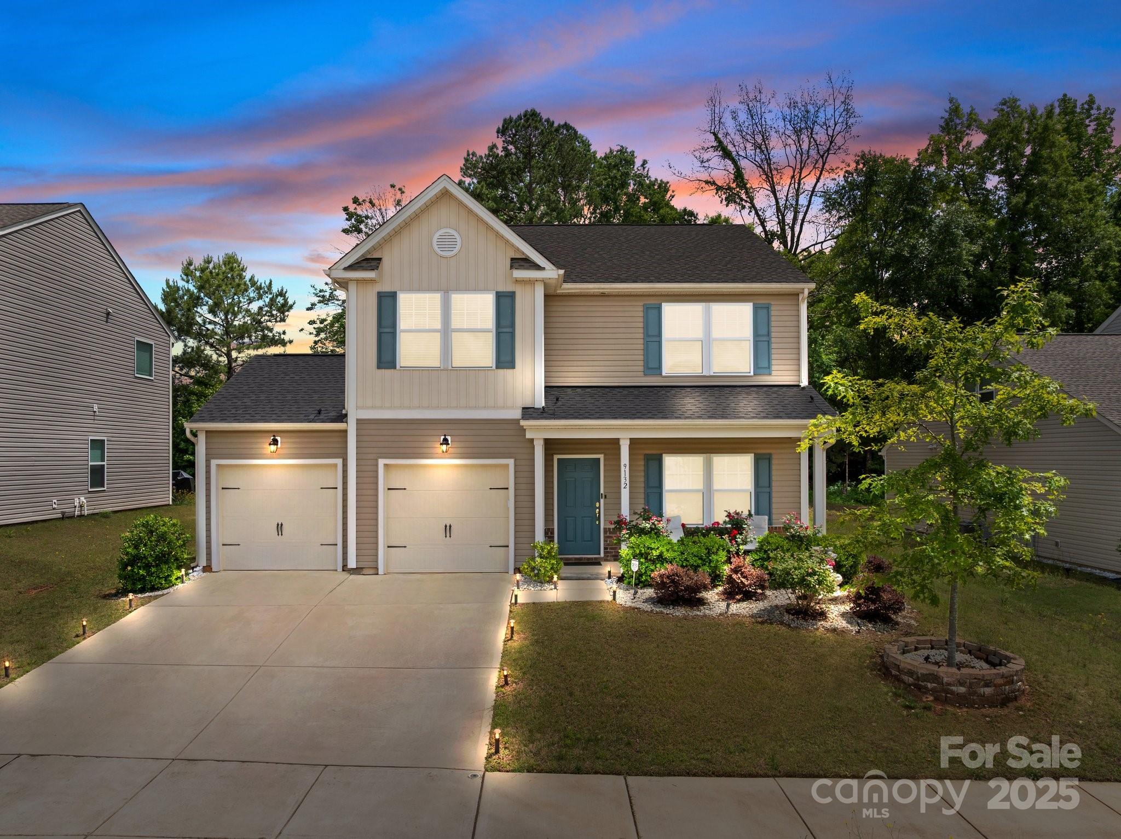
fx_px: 777
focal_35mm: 24
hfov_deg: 71.6
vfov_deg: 56.8
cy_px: 420
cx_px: 560
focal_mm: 12.29
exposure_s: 1/2500
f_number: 2.8
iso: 100
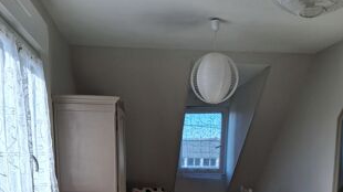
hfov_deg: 51.6
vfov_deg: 27.6
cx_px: 175
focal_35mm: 39
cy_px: 215
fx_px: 355
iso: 25
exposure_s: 1/177
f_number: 1.8
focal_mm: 3.98
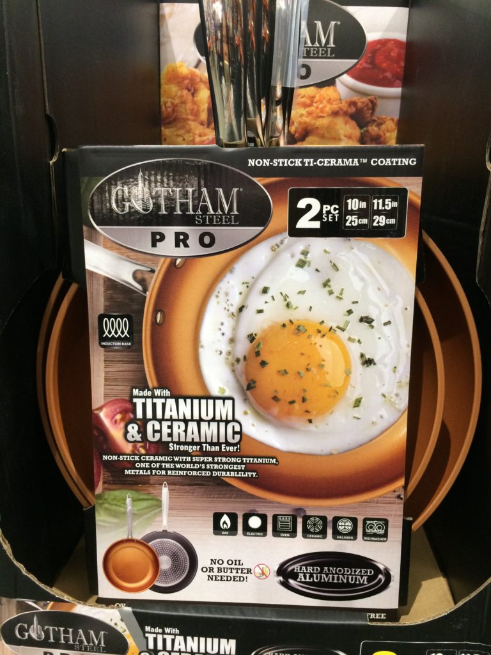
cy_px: 328
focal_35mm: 29
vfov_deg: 61.7
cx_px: 246
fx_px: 548
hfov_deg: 48.2
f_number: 2.2
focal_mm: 4.15
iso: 200
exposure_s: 1/33
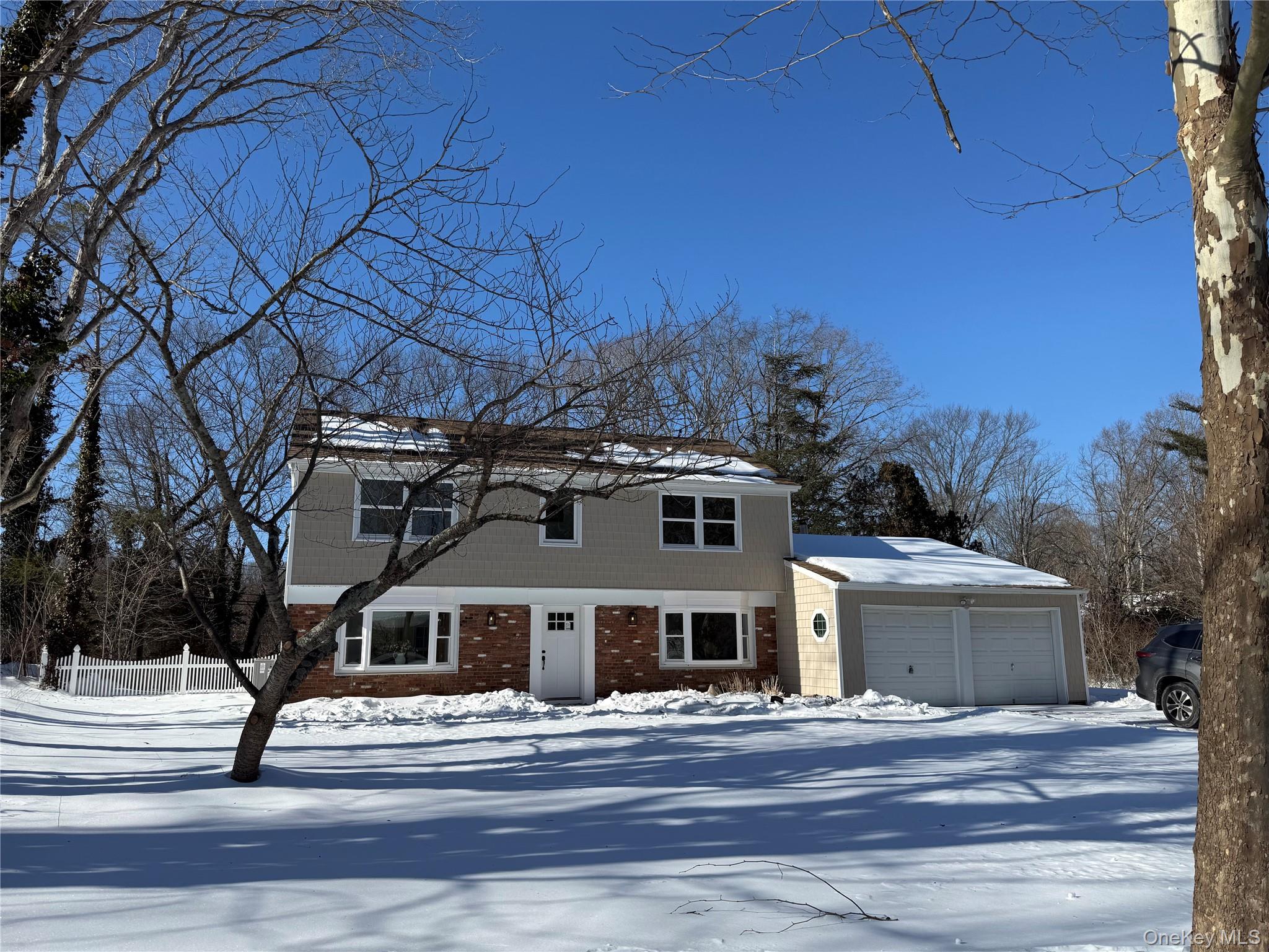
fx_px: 880
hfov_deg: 71.6
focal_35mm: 24
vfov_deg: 56.8
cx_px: 634
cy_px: 476
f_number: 1.78
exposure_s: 1/4975
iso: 80
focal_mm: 6.76
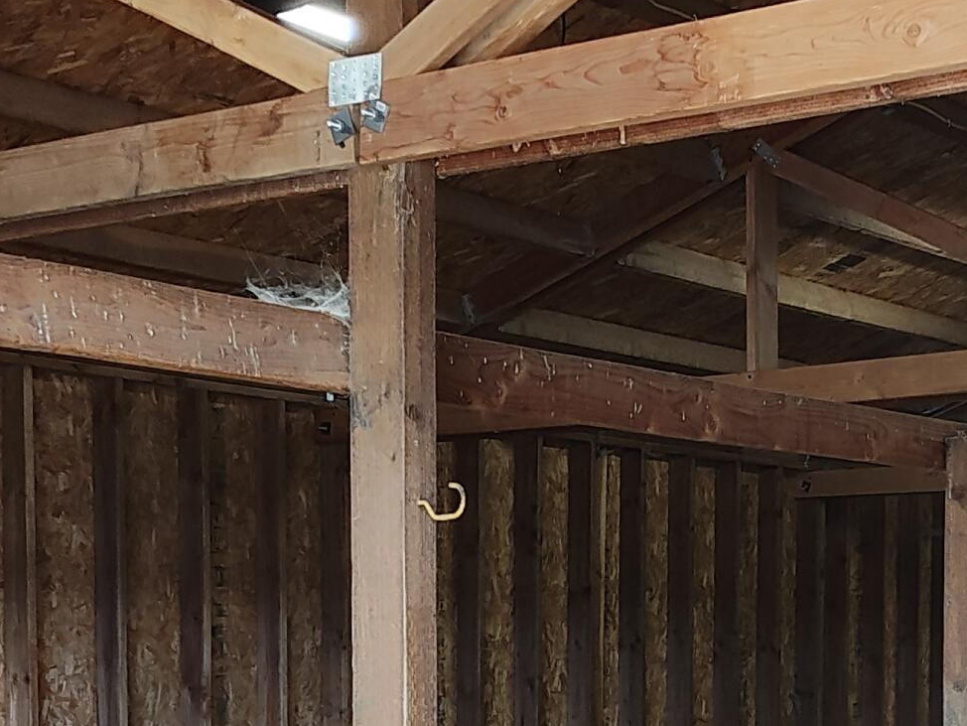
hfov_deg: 25.3
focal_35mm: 77
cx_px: 593
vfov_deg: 18.6
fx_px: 2152
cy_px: 757
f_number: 1.5
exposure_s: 1/120
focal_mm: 4.15
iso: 194
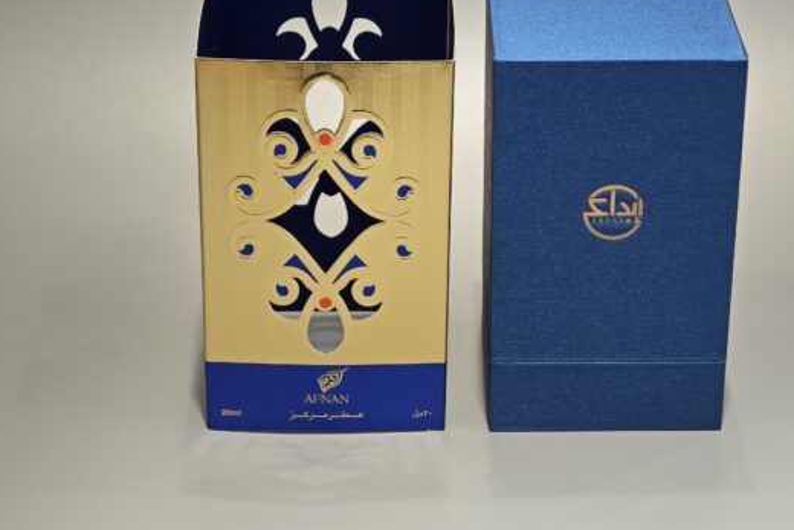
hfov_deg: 21.2
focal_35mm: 96
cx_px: 420
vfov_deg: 14.2
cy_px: 205
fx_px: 2118
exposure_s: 1/100
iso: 160
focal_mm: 10.1
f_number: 2
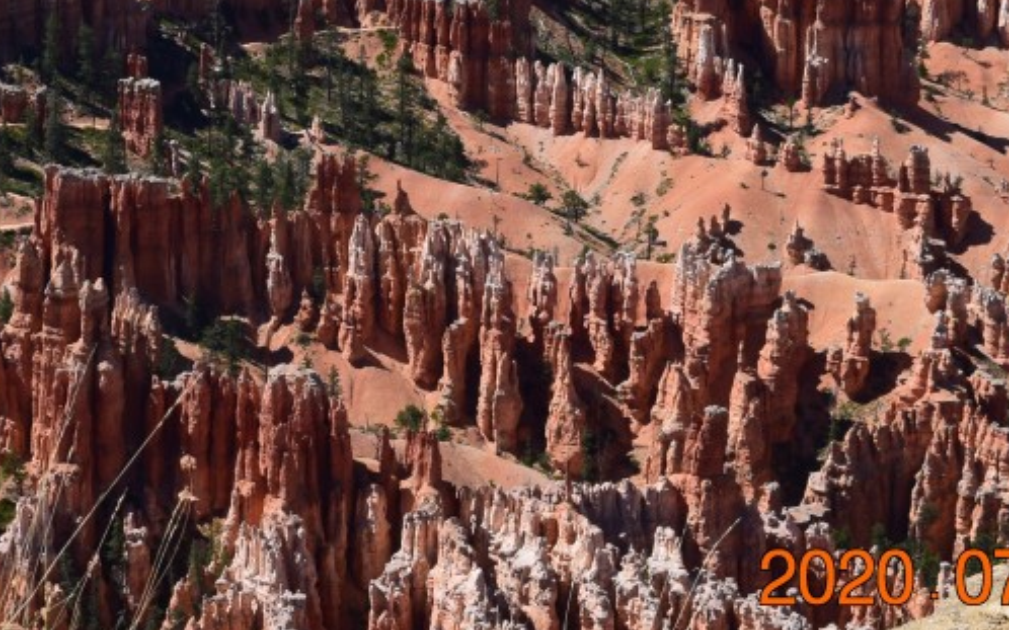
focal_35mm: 141
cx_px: 41
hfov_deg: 14.6
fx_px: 3876
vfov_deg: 9.1
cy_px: -196
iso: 360
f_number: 11
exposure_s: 1/500
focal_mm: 34
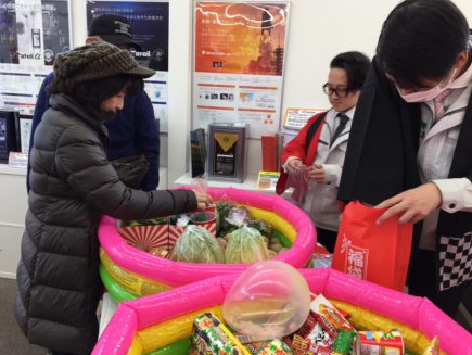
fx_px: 409
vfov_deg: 46.9
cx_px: 234
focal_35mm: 30
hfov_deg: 59.9
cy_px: 175
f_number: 2.2
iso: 32
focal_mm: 4.15
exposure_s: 1/60
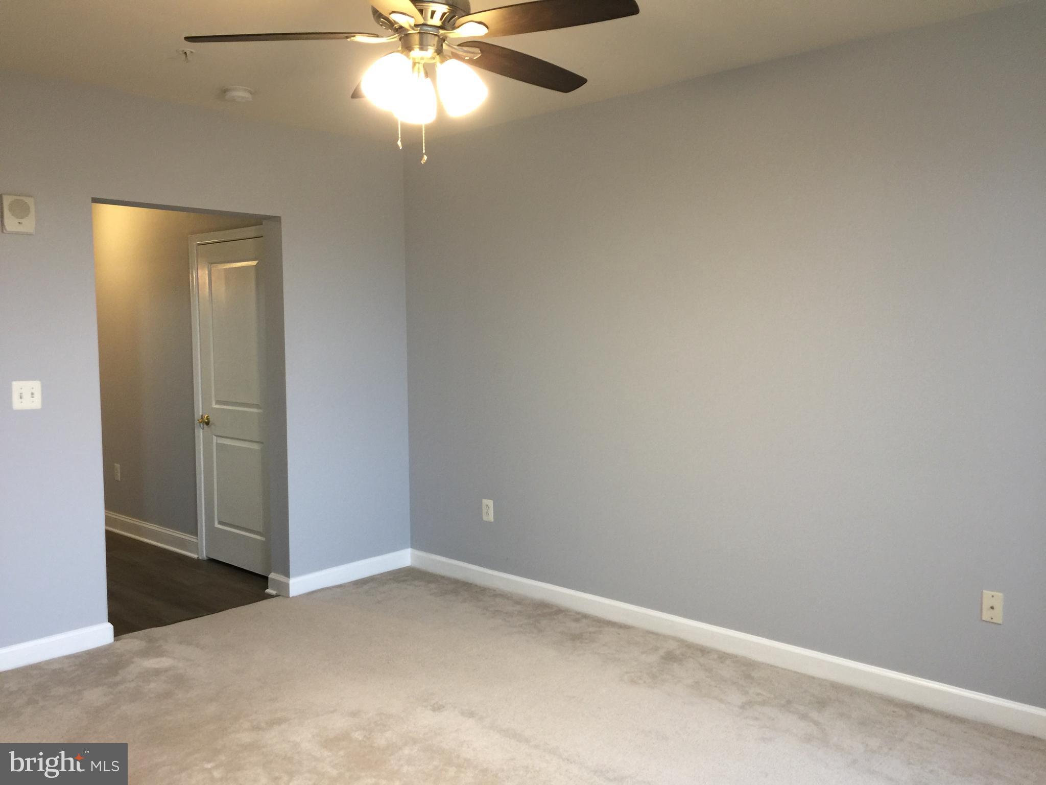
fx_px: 876
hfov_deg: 61.7
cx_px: 523
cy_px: 392
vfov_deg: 48.2
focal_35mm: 29
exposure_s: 1/15
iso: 50
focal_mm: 4.15
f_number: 2.2
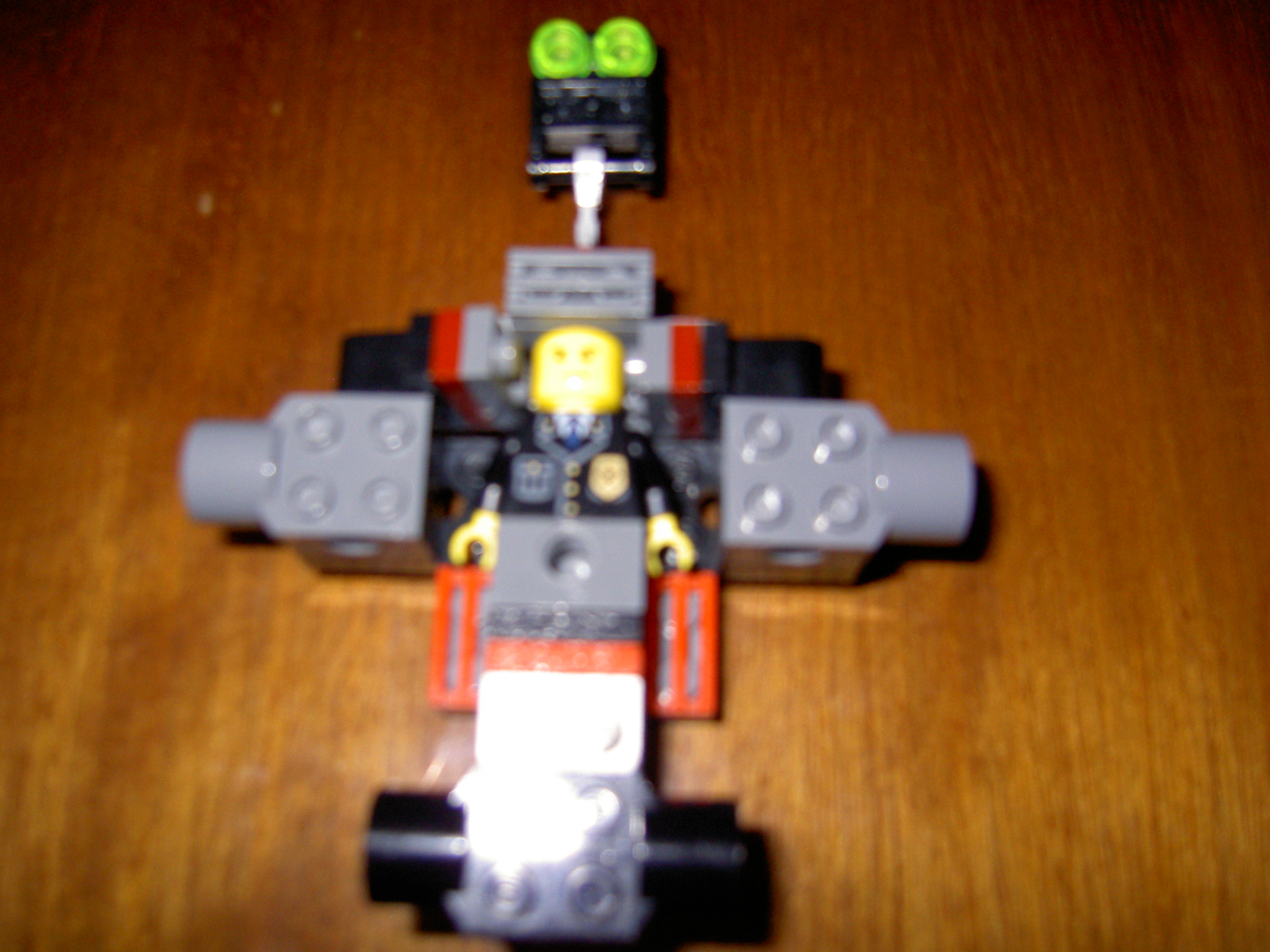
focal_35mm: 34
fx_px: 1247
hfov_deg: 54.0
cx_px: 635
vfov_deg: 41.8
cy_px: 476
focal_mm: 5.6
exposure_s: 1/60
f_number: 2.8
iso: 100
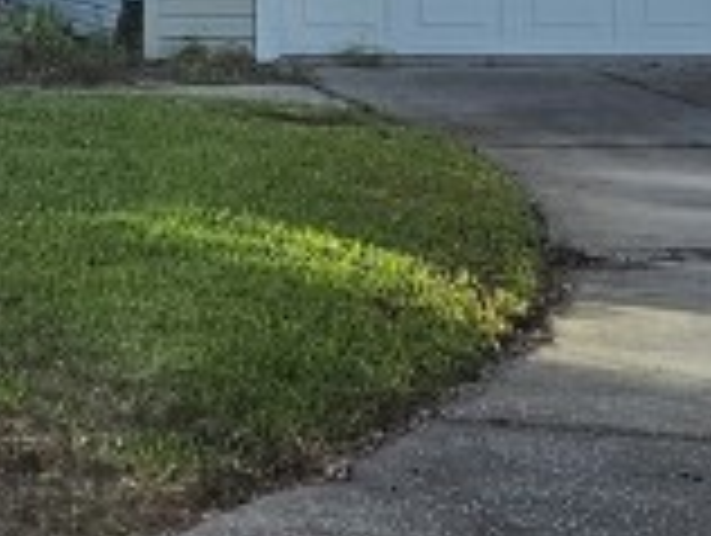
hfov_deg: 13.0
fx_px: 3065
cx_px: -36
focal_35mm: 149
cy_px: -522
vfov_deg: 9.4
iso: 50
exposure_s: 1/2000
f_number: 1.8
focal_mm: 5.4
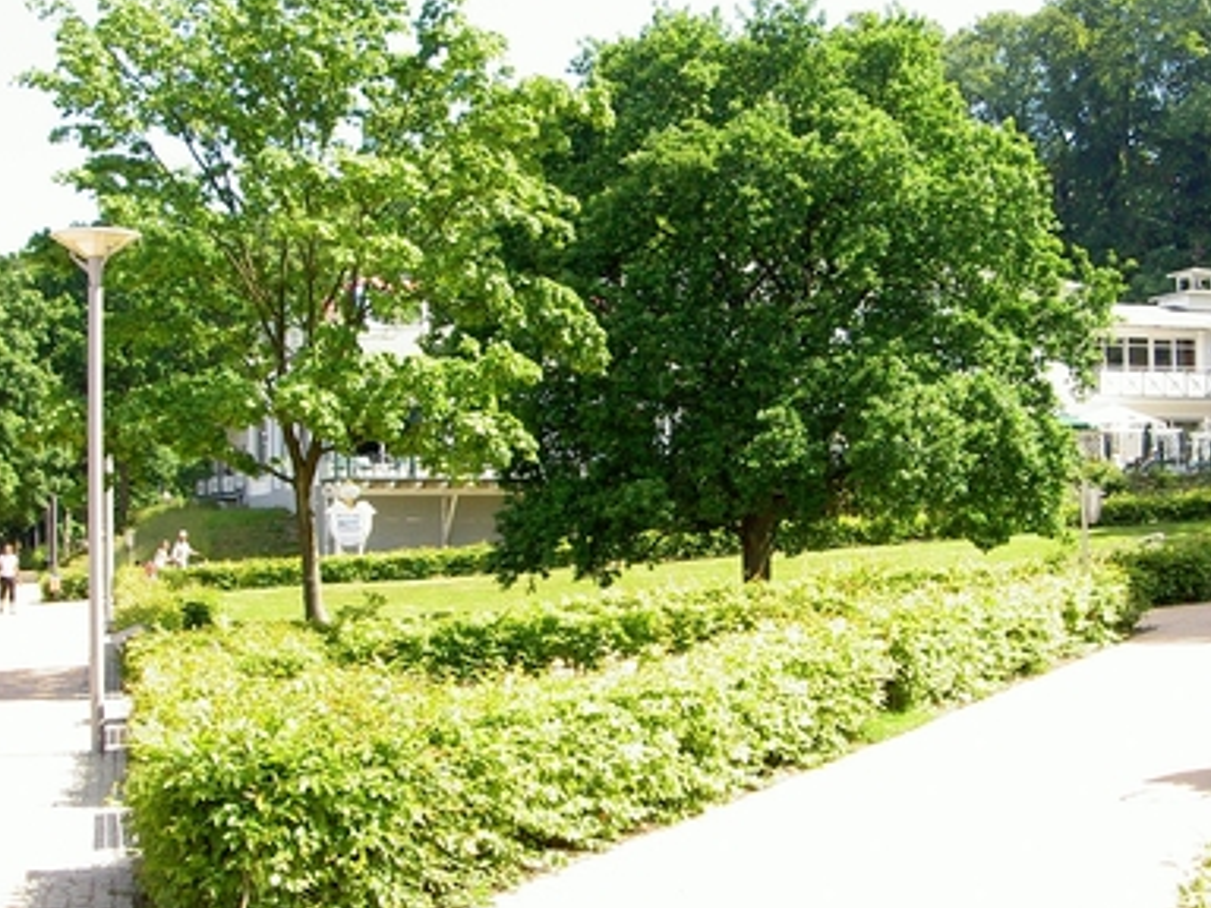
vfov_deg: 24.0
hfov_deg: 31.6
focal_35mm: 61
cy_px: 501
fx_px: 2134
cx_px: 738
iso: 200
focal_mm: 8
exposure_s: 1/500
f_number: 4.7
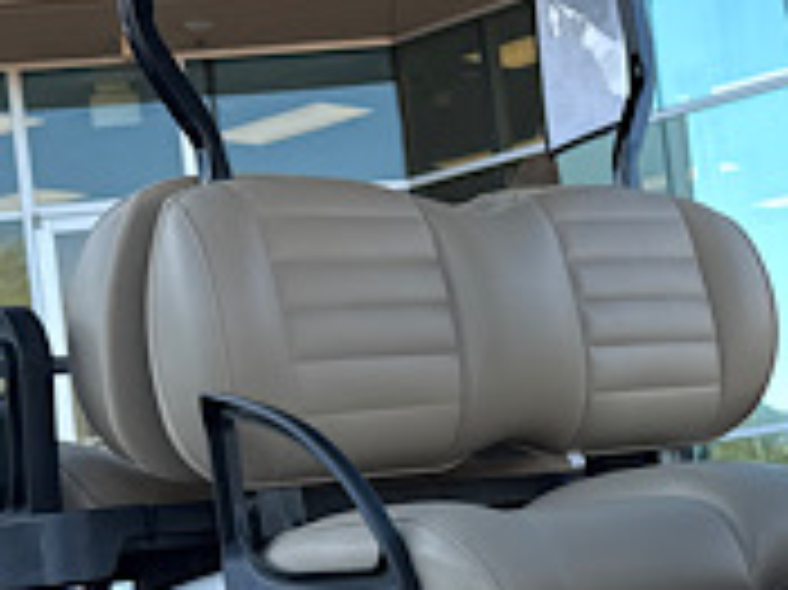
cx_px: 630
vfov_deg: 16.7
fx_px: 2002
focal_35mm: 88
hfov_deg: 22.0
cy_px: 419
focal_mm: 6.76
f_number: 1.78
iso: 80
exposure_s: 1/604
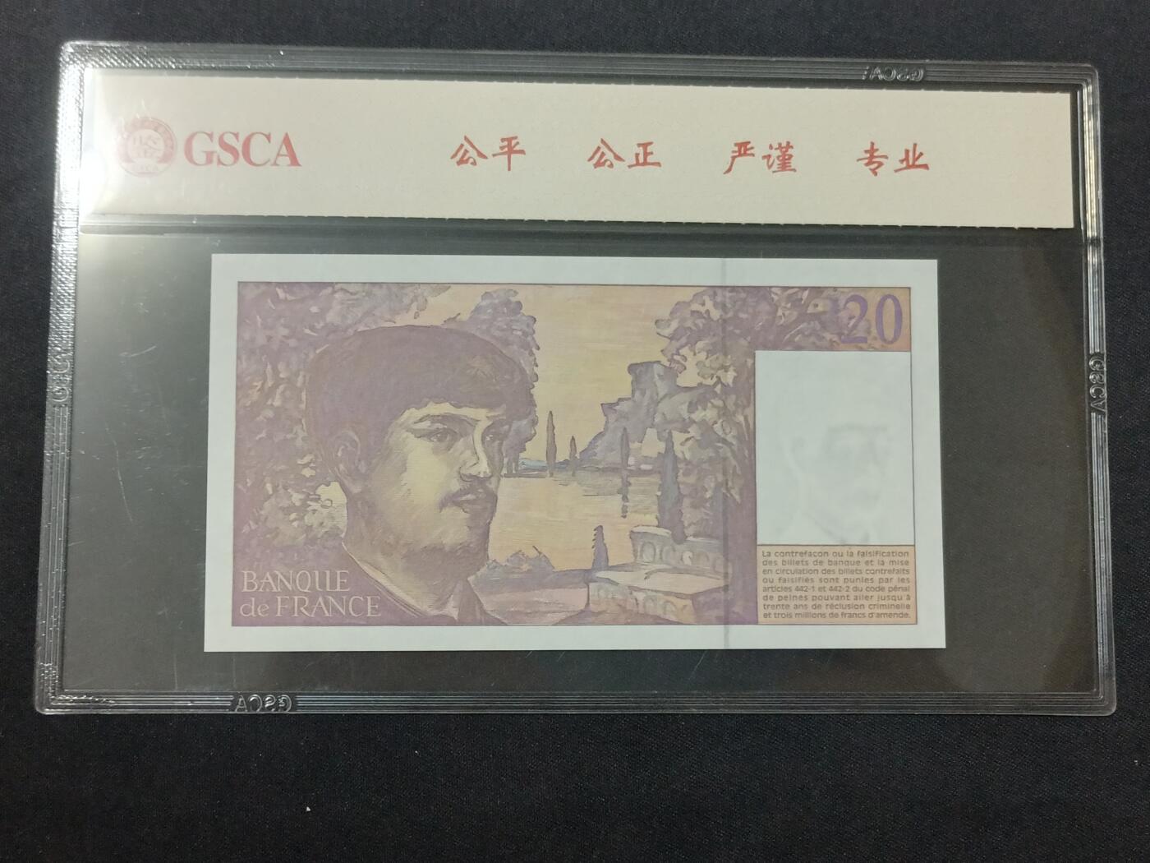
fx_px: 1395
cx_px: 575
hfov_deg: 44.8
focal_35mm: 42
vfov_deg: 34.3
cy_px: 432
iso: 979
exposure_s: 1/30
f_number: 1.8
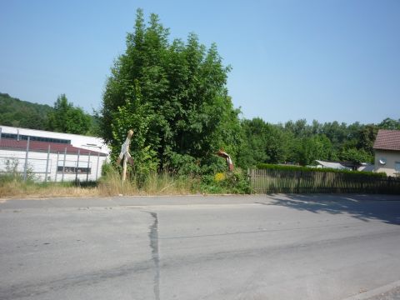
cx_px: 200
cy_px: 150
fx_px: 370
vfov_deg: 44.2
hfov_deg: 56.8
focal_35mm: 32
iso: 100
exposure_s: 1/400
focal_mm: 5.2
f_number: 5
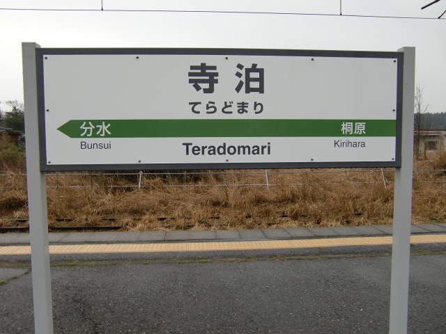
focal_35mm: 28
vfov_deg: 49.7
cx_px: 223
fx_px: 361
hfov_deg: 63.4
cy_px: 167
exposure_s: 1/200
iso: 64
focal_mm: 4.9
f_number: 2.6
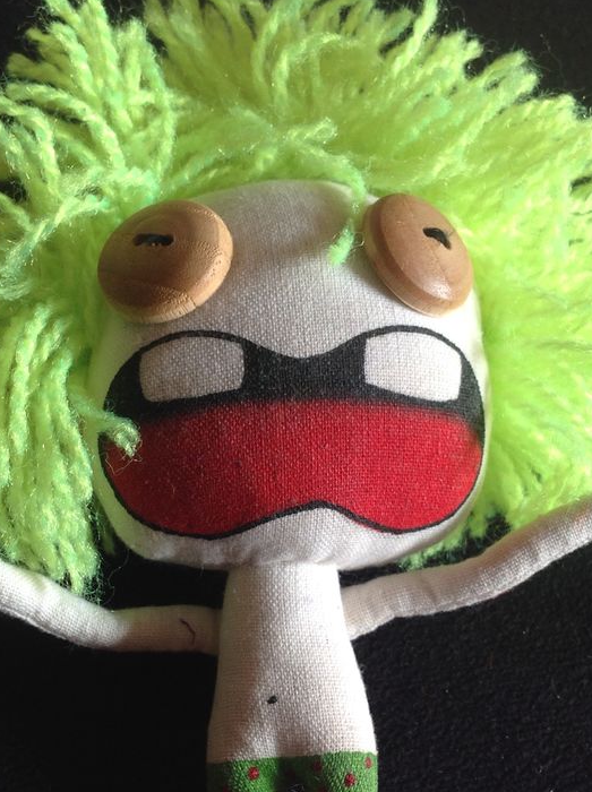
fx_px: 1143
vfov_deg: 38.1
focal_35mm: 50
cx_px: 302
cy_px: 472
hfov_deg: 29.0
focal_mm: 4.28
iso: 64
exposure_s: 1/40
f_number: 2.4
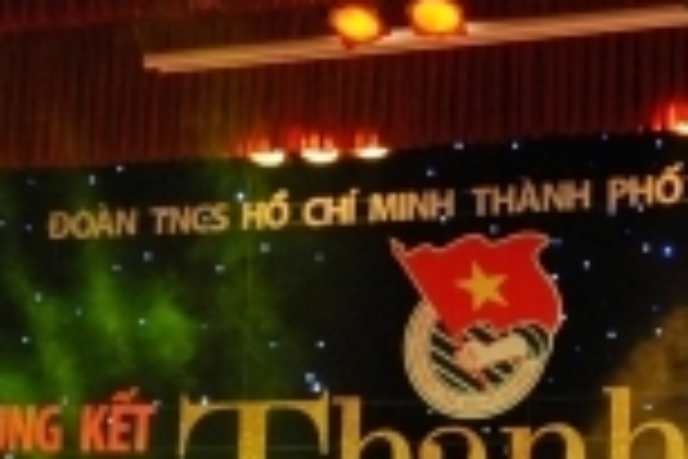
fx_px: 2255
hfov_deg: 17.3
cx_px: 319
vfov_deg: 11.1
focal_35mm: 118
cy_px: 716
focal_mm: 30
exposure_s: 1/160
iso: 2000
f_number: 4.5
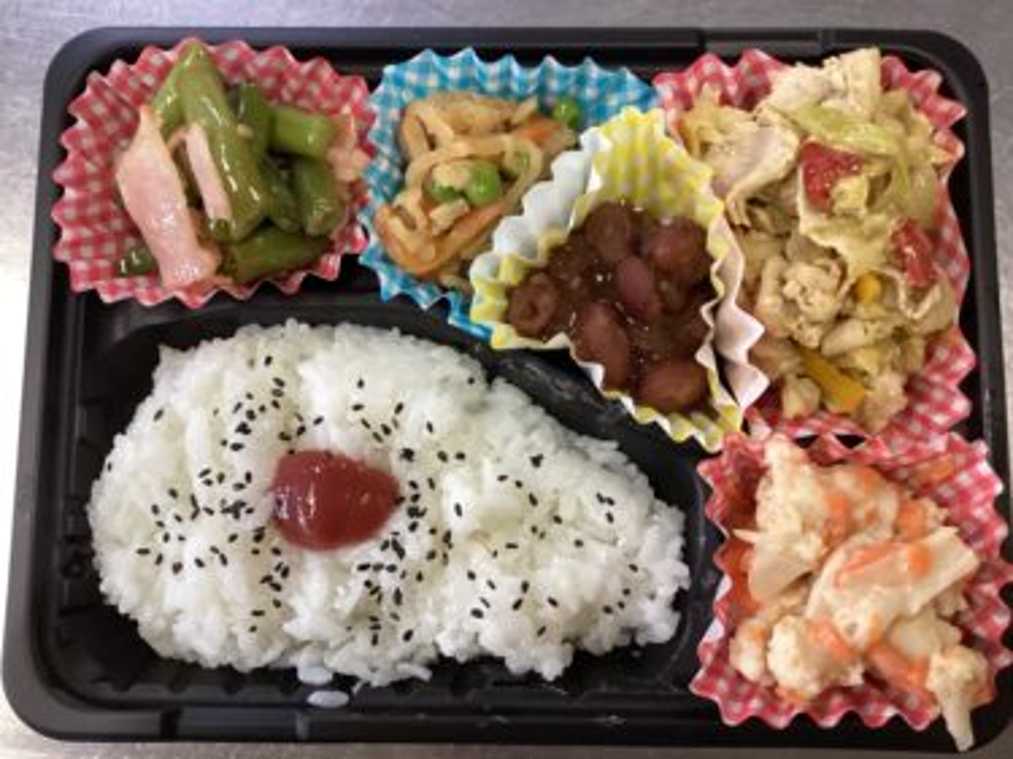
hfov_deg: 58.4
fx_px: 907
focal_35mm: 31
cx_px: 506
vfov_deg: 45.4
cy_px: 380
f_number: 2.4
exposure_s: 1/60
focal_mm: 3.3
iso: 200
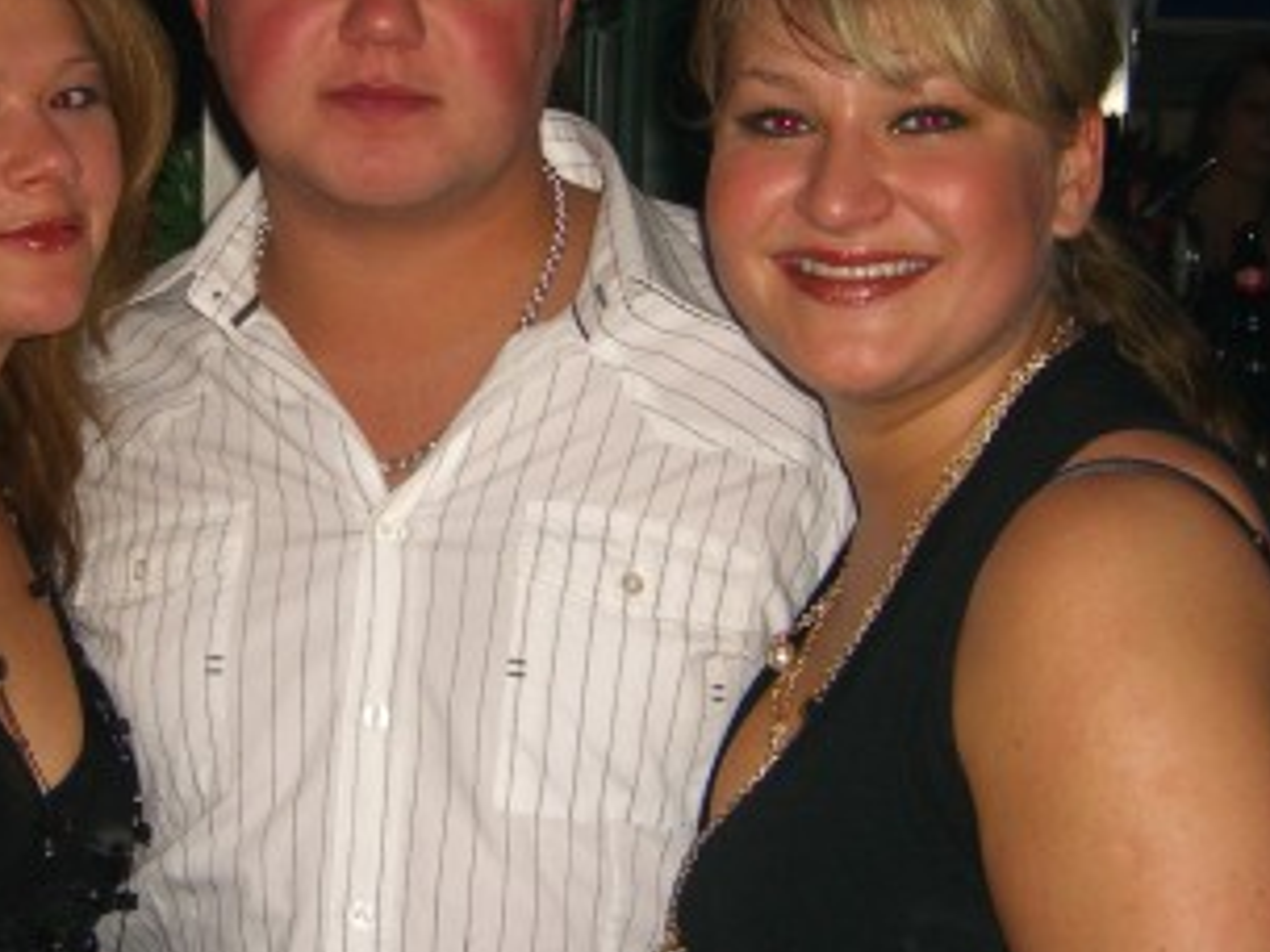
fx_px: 2752
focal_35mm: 75
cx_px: 414
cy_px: 422
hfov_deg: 25.8
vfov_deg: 19.6
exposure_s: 1/60
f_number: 2.8
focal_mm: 7.9
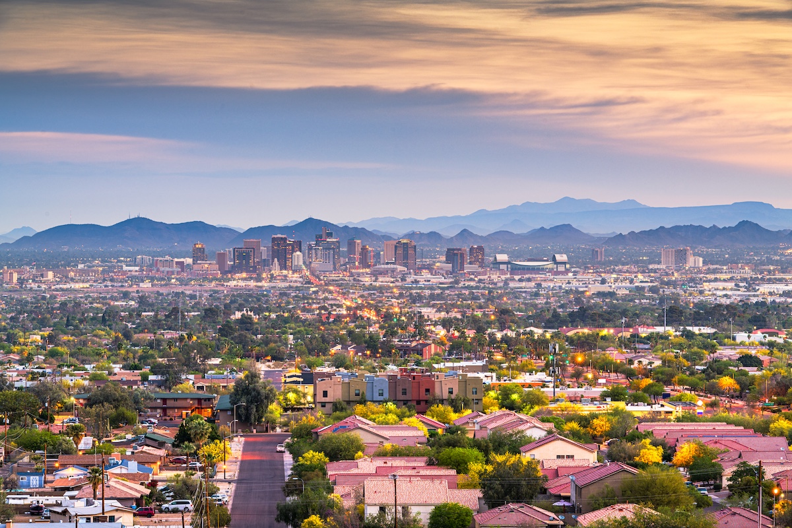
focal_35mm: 150
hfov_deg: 13.7
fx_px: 3300
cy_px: 264
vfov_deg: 9.1
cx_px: 396
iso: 64
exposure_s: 15
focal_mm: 150
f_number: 16
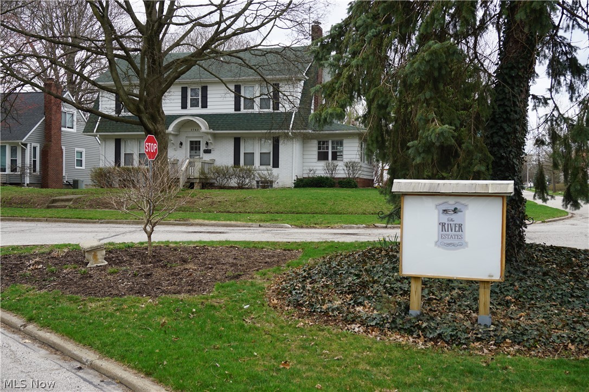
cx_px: 294
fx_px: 687
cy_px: 196
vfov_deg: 31.9
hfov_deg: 46.4
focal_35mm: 42
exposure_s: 1/80
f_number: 7.1
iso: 100
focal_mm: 28
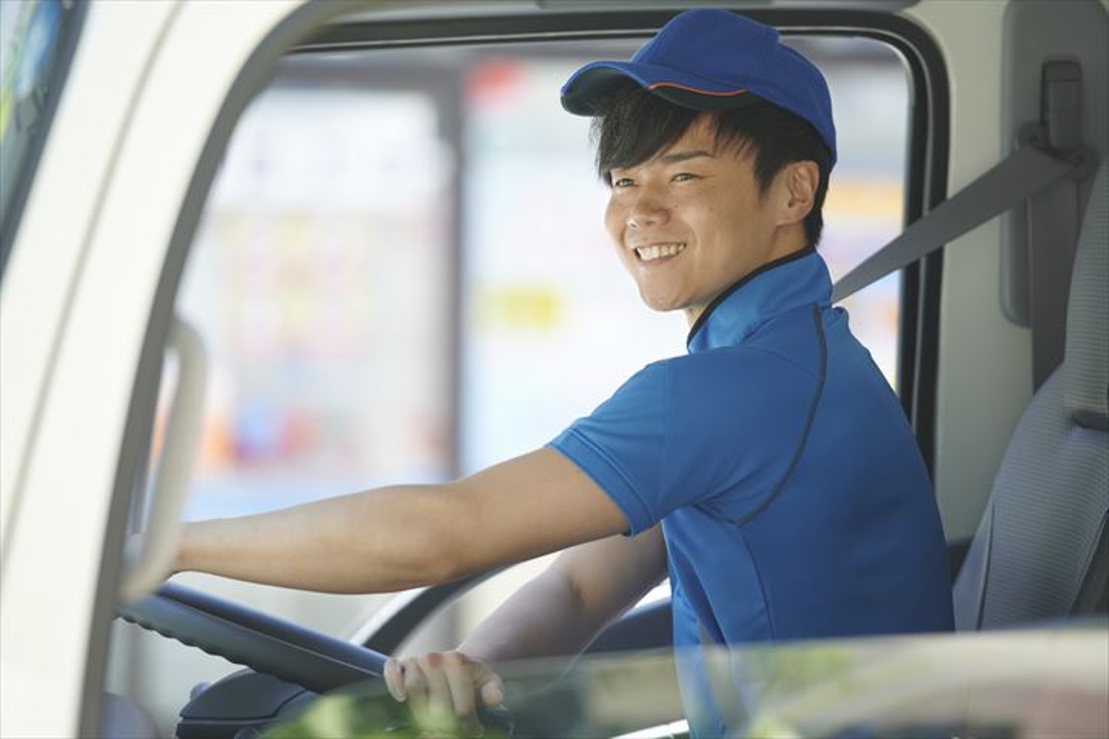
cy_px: 370
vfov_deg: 7.4
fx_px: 5699
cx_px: 554
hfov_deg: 11.1
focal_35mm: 185
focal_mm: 185
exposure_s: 1/200
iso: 200
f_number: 3.2
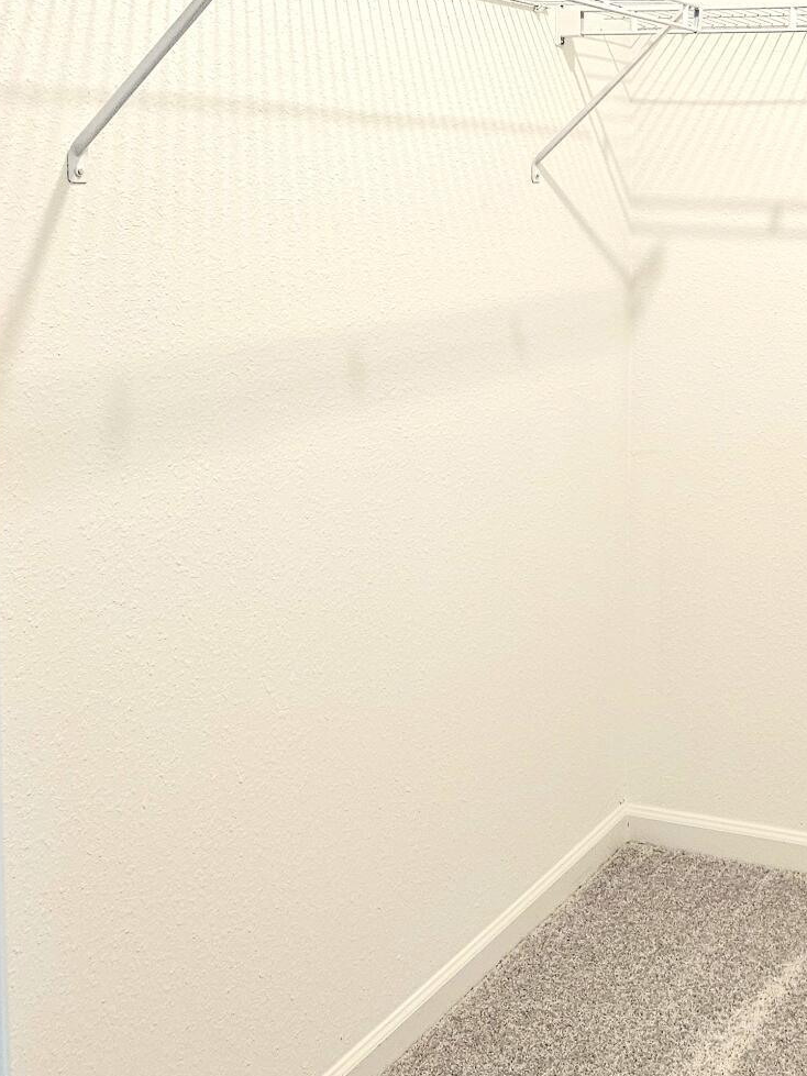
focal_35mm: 47
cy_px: 301
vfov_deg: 39.6
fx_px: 1461
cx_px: 780
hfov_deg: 29.2
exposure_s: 1/120
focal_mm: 5.4
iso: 250
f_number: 1.8
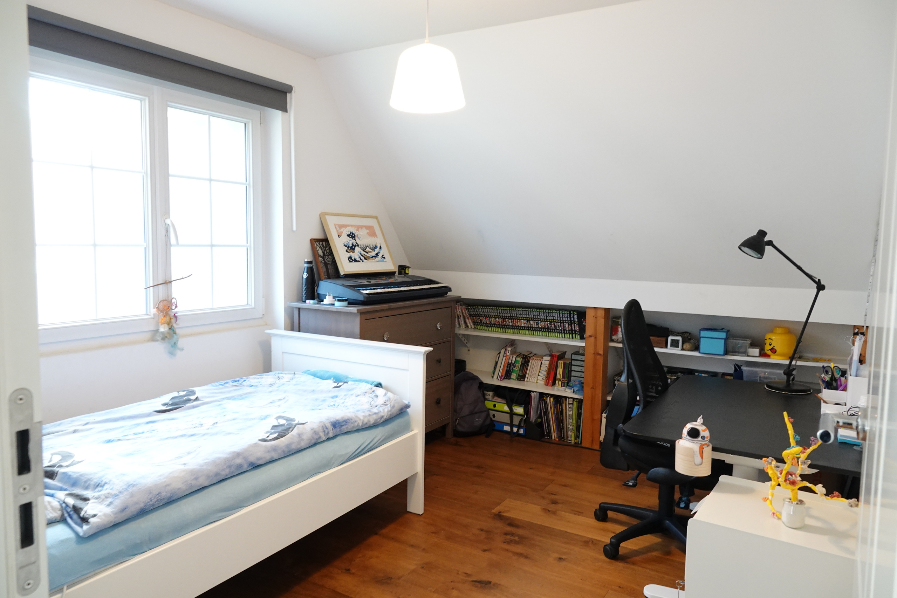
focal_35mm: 24
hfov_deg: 73.7
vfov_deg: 53.1
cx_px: 448
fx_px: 598
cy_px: 299
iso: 640
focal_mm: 8.8
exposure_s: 1/30
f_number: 3.5
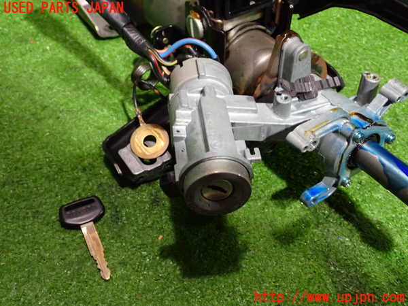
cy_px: 153
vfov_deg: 35.1
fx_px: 483
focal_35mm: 41
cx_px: 204
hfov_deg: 45.8
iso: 800
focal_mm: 7.31
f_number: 2.8
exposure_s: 1/20
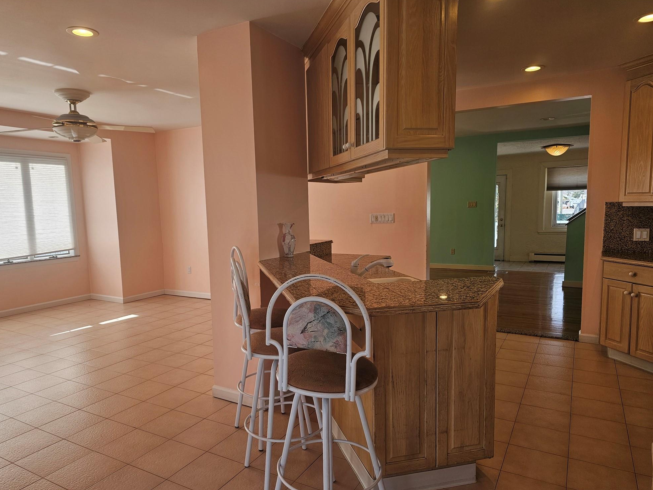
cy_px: 252
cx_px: 313
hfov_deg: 71.6
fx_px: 453
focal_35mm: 24
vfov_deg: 56.8
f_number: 1.7
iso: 20
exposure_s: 1/120
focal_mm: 6.3
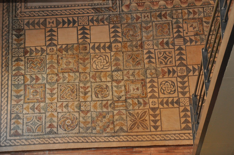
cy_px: 78
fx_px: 682
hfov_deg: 19.5
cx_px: 117
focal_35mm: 105
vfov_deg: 13.0
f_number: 5.3
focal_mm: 70
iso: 1000
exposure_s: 1/60
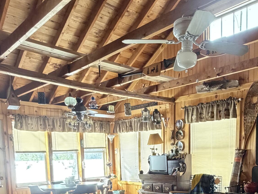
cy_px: 188
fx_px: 276
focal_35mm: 37
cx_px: 164
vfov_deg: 35.4
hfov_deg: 49.6
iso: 500
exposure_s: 1/60
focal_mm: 2.22
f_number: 2.2
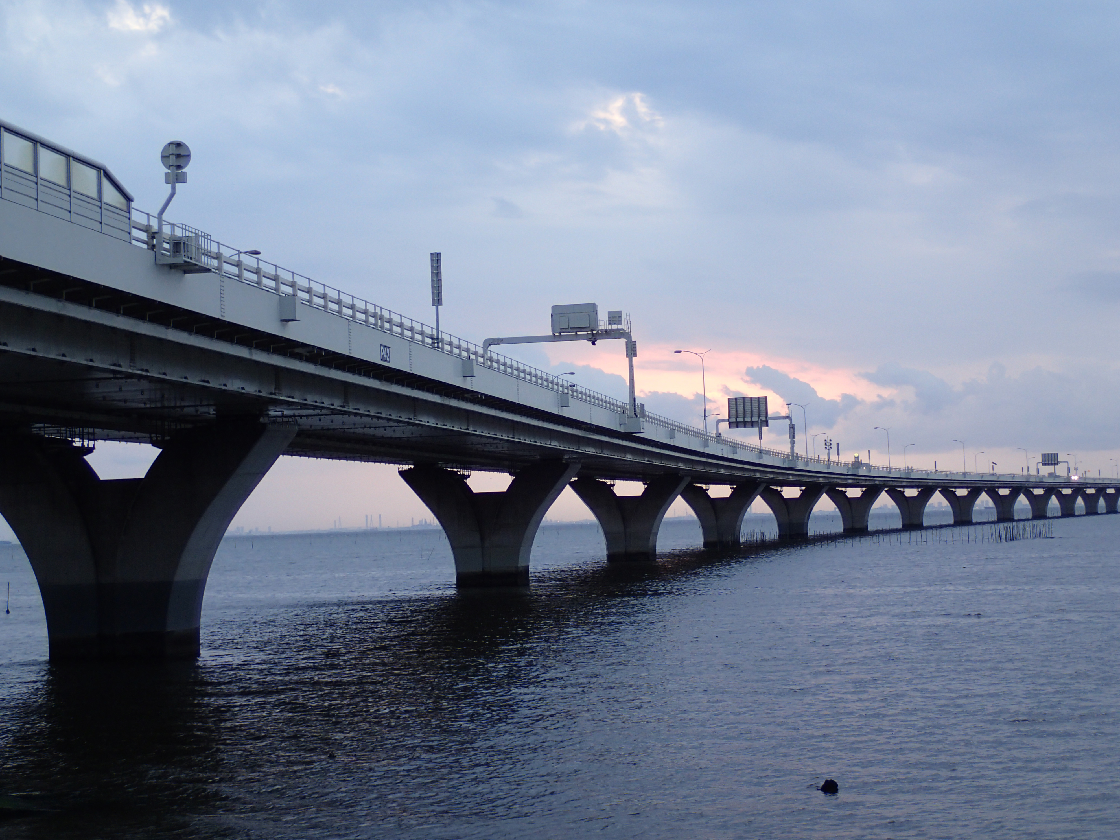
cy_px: 420
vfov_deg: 25.7
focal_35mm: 57
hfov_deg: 33.8
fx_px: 1844
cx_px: 560
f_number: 3.5
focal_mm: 10.29
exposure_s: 1/40
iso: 200
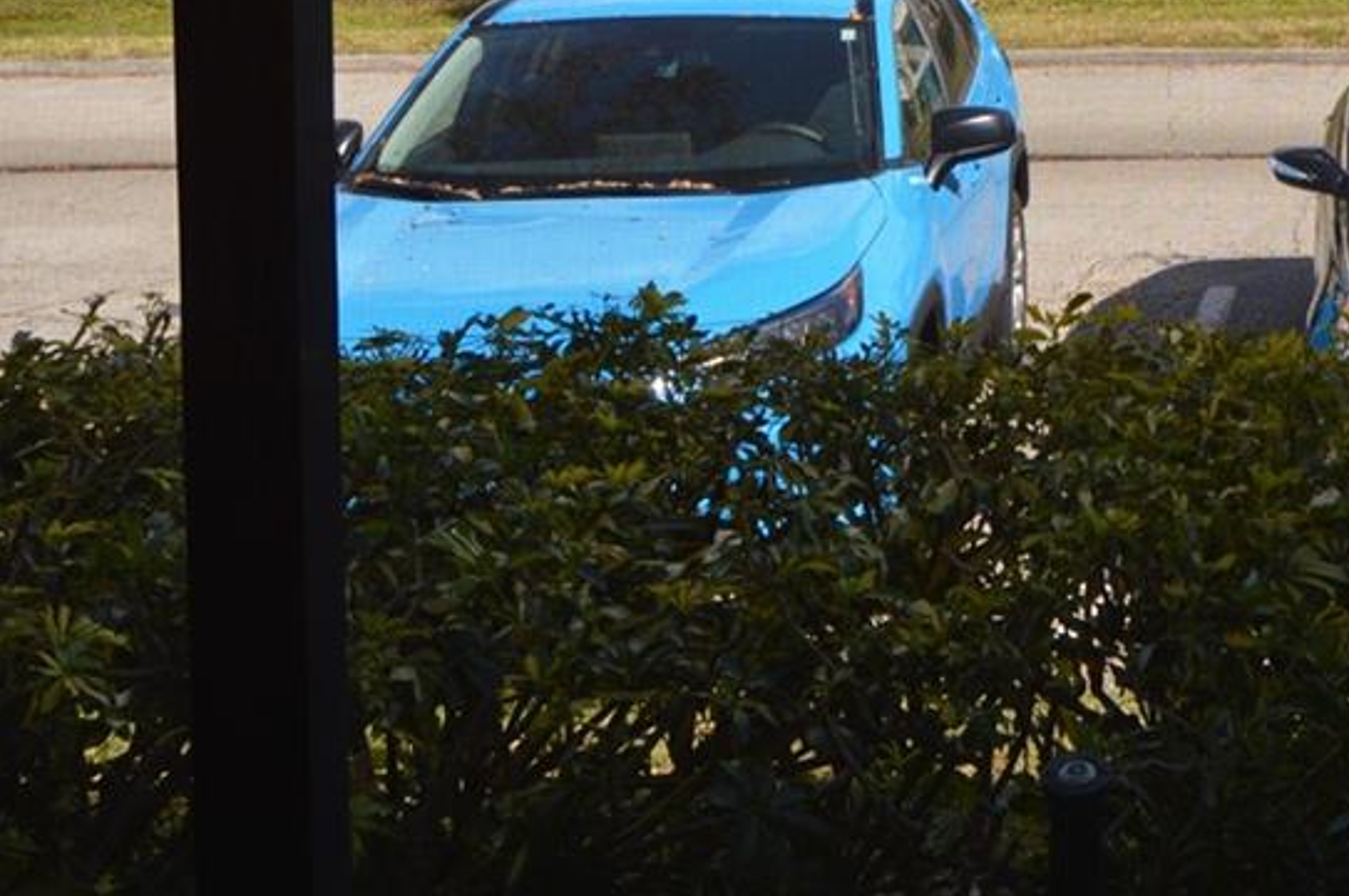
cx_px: 1466
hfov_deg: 33.1
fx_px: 1984
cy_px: -247
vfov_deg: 22.9
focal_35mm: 53
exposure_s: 1/200
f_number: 6.3
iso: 100
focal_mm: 12
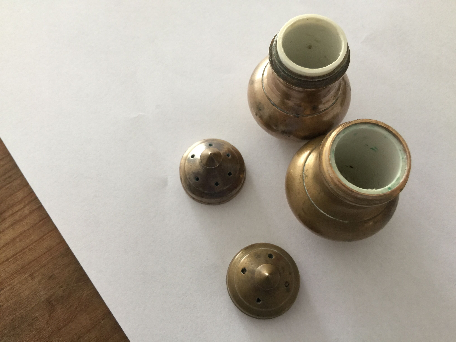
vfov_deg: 48.2
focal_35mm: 29
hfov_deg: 61.7
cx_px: 228
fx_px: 382
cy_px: 171
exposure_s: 1/17
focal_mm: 4.15
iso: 50
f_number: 2.2
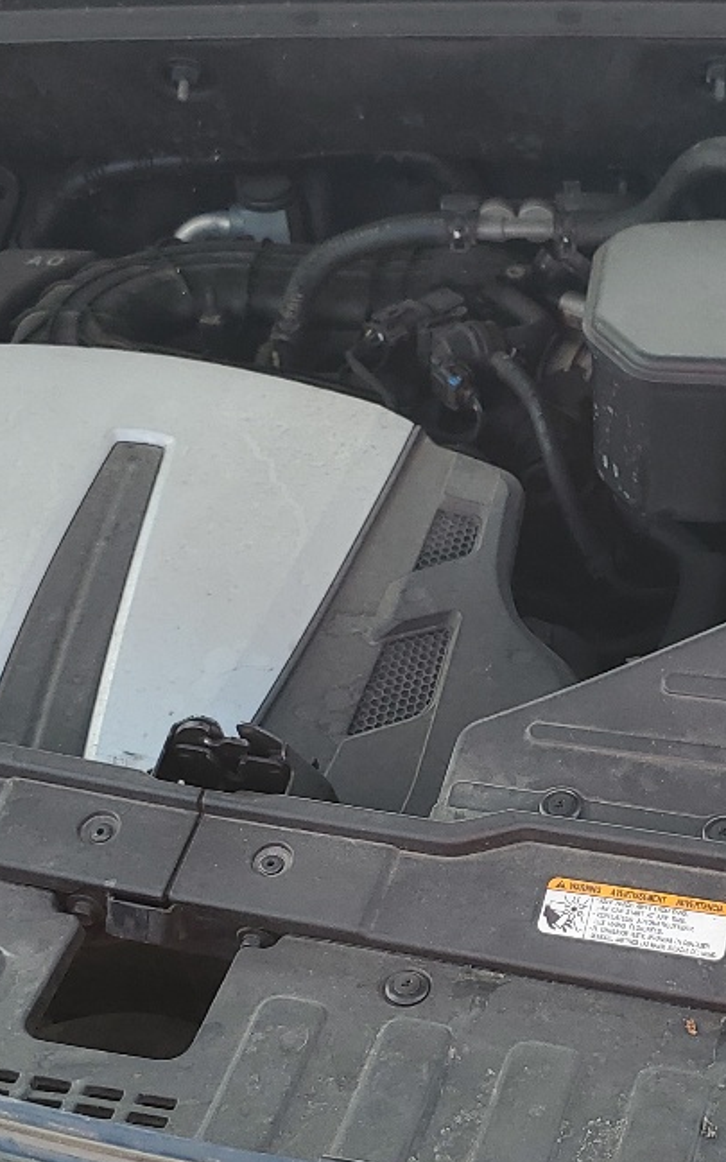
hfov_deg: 19.0
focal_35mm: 68
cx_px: 536
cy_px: 828
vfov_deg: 29.8
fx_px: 2153
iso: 50
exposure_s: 1/435
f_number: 1.5
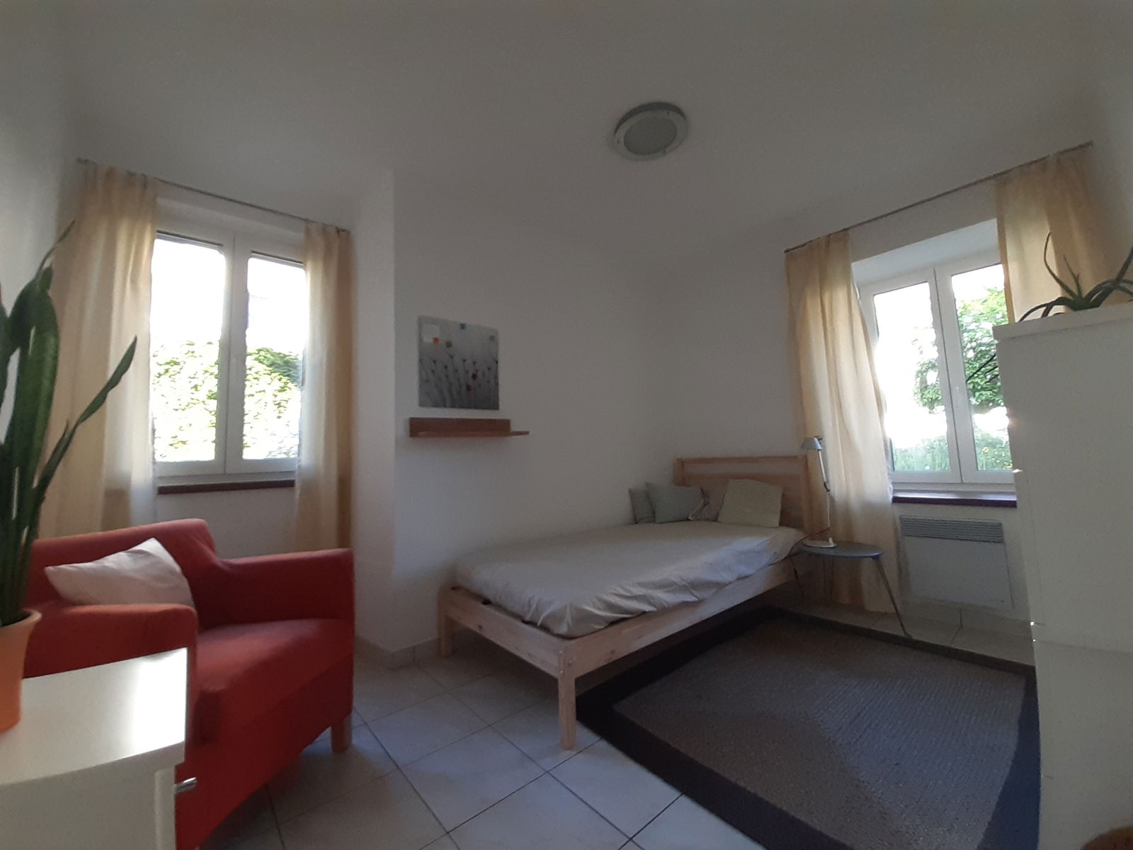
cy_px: 425
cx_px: 566
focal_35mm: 13
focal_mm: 1.13
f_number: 2.2
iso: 125
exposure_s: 1/40
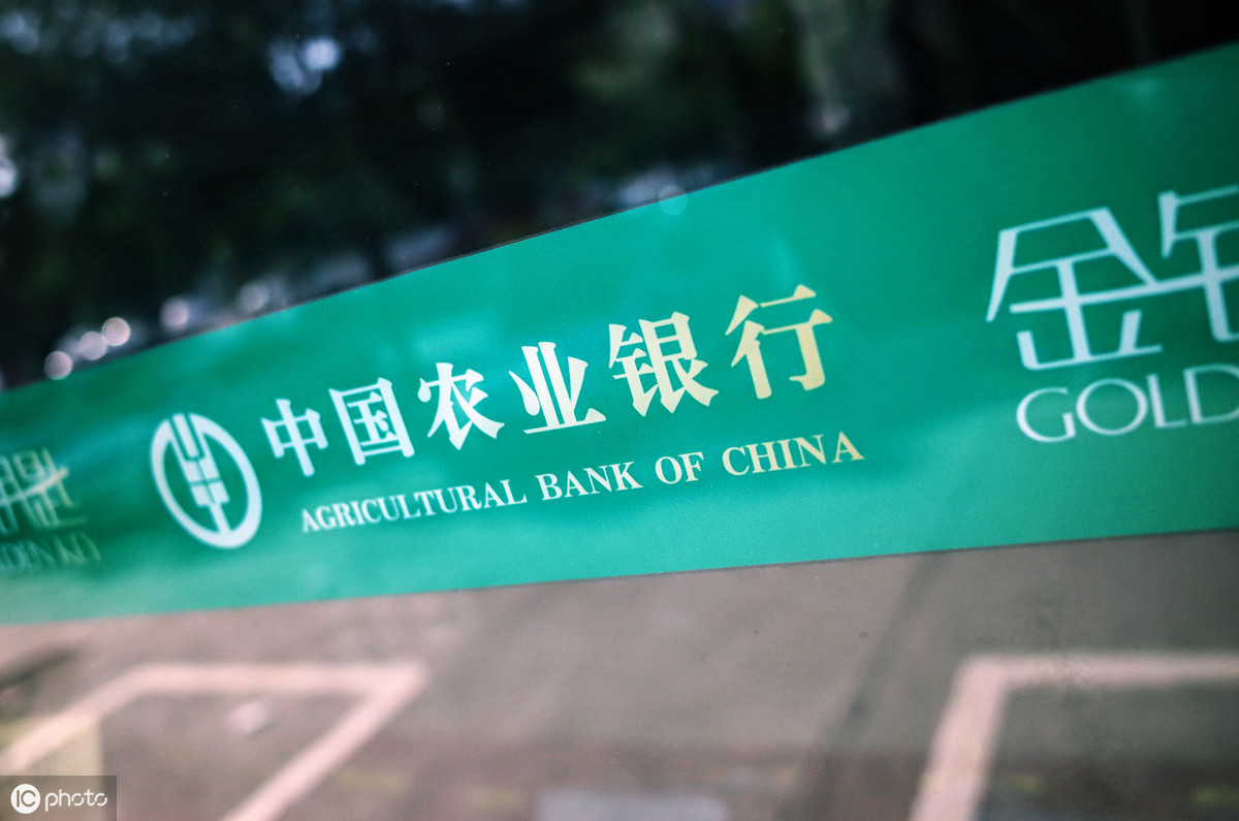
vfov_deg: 46.2
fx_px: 962
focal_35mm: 28
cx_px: 620
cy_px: 410
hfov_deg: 65.6
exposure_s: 1/180
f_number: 2.8
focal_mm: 18.3
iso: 400
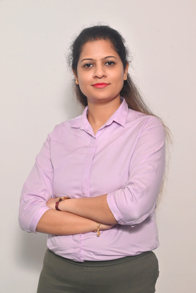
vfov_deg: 28.8
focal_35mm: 70
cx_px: 98
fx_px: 571
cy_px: 146
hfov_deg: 19.5
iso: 1100
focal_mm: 70
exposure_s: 1/180
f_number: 9.5
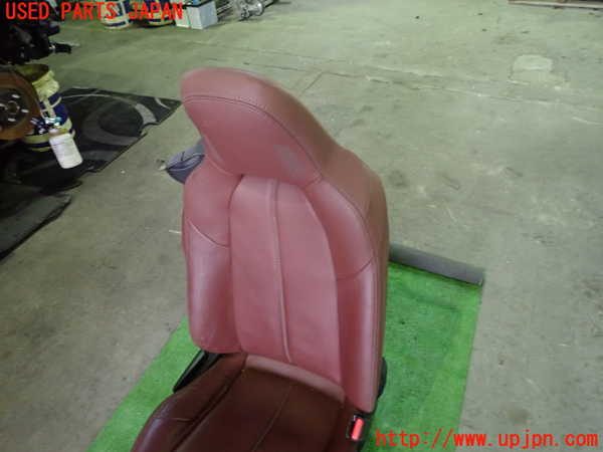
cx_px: 302
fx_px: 435
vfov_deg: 54.9
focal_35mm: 25
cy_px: 226
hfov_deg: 69.4
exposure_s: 1/30
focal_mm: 4.5
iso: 640
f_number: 2
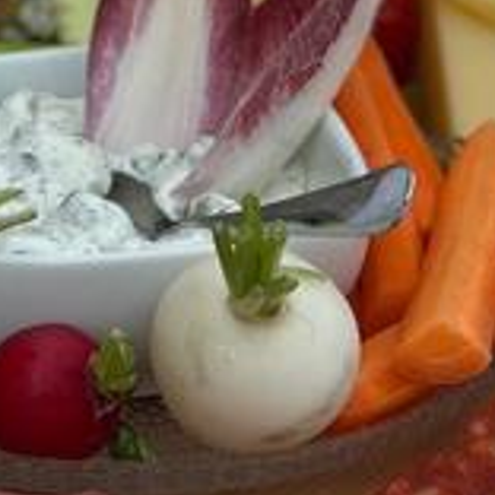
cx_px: 32
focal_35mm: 349
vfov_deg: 5.0
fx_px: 5646
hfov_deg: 5.0
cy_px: 257
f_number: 2.8
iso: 32
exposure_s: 1/389
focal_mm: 9
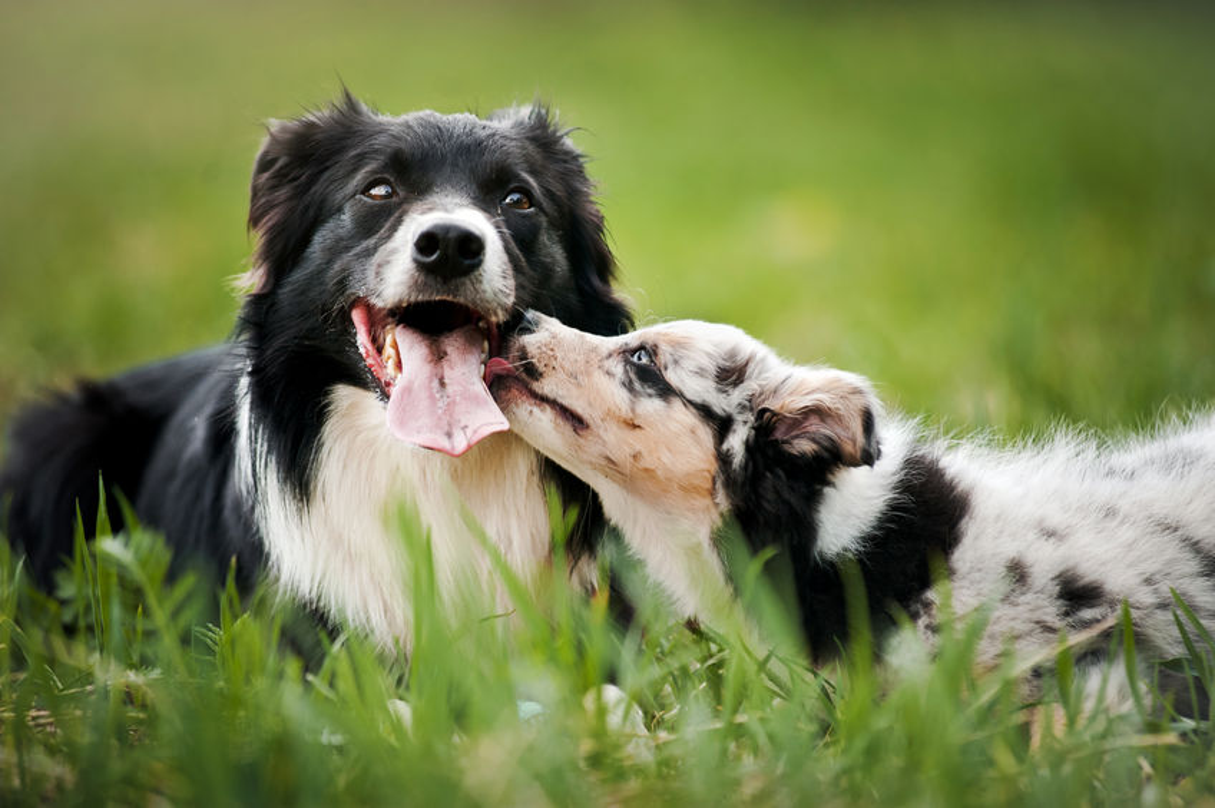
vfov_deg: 6.9
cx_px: 608
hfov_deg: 10.3
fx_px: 6745
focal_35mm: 200
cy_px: 404
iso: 320
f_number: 4
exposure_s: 1/1000
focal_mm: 200
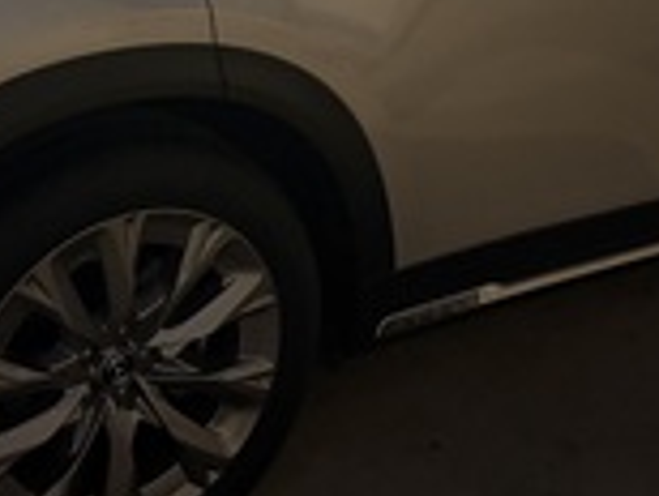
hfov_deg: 27.2
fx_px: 1354
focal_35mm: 71
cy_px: -36
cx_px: 237
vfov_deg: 19.9
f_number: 1.78
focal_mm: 6.76
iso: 1600
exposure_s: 1/15
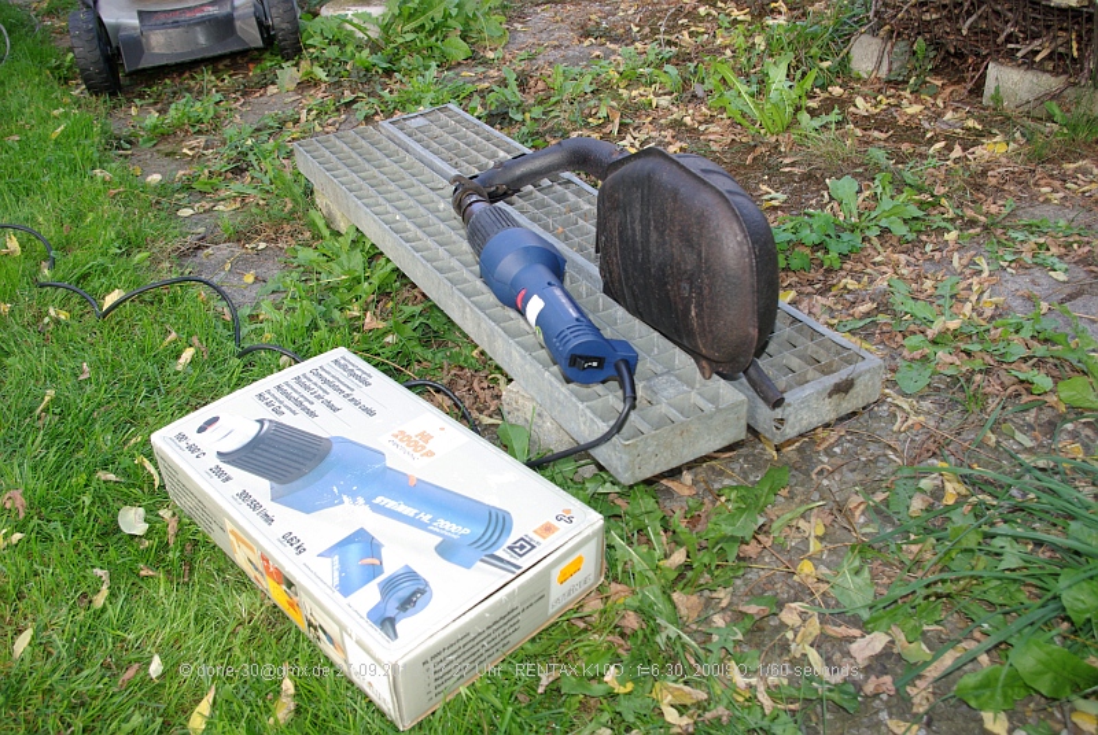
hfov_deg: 58.8
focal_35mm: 32
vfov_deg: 41.4
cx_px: 549
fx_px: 974
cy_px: 368
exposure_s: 1/60
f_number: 6.3
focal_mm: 21.25
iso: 200
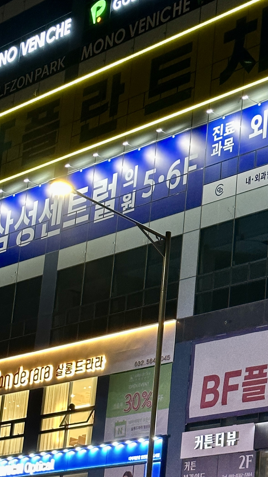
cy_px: 296
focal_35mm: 101
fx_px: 1276
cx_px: 221
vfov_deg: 21.1
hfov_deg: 11.9
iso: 250
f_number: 1.78
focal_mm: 6.86
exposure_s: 1/40
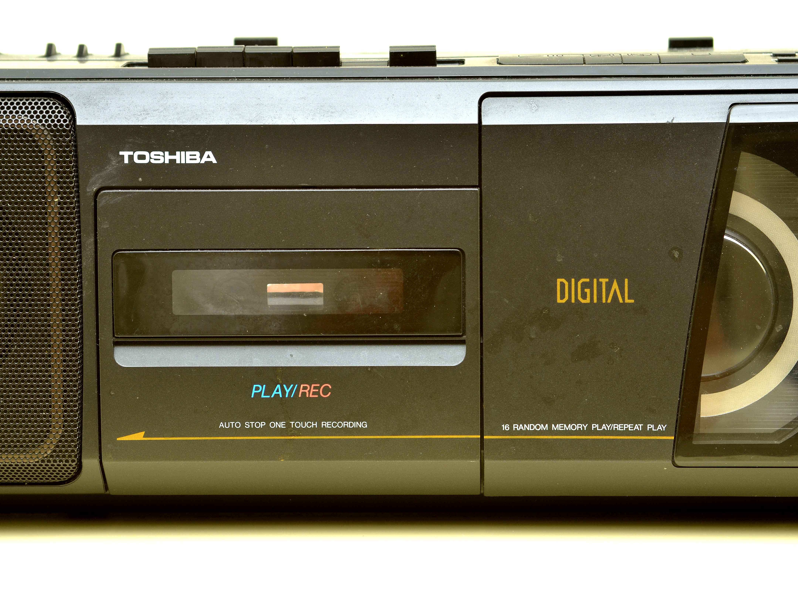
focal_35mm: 102
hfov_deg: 19.3
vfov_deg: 14.5
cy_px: 301
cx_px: 397
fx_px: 2352
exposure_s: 1/200
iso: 160
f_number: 5.6
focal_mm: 62
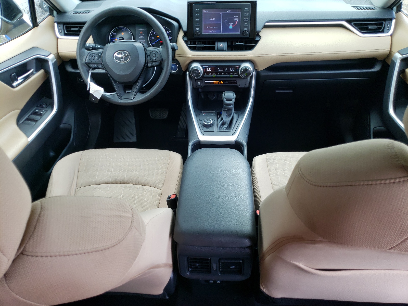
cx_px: 204
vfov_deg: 53.1
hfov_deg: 67.3
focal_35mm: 26
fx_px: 306
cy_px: 153
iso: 50
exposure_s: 1/132
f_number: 1.5
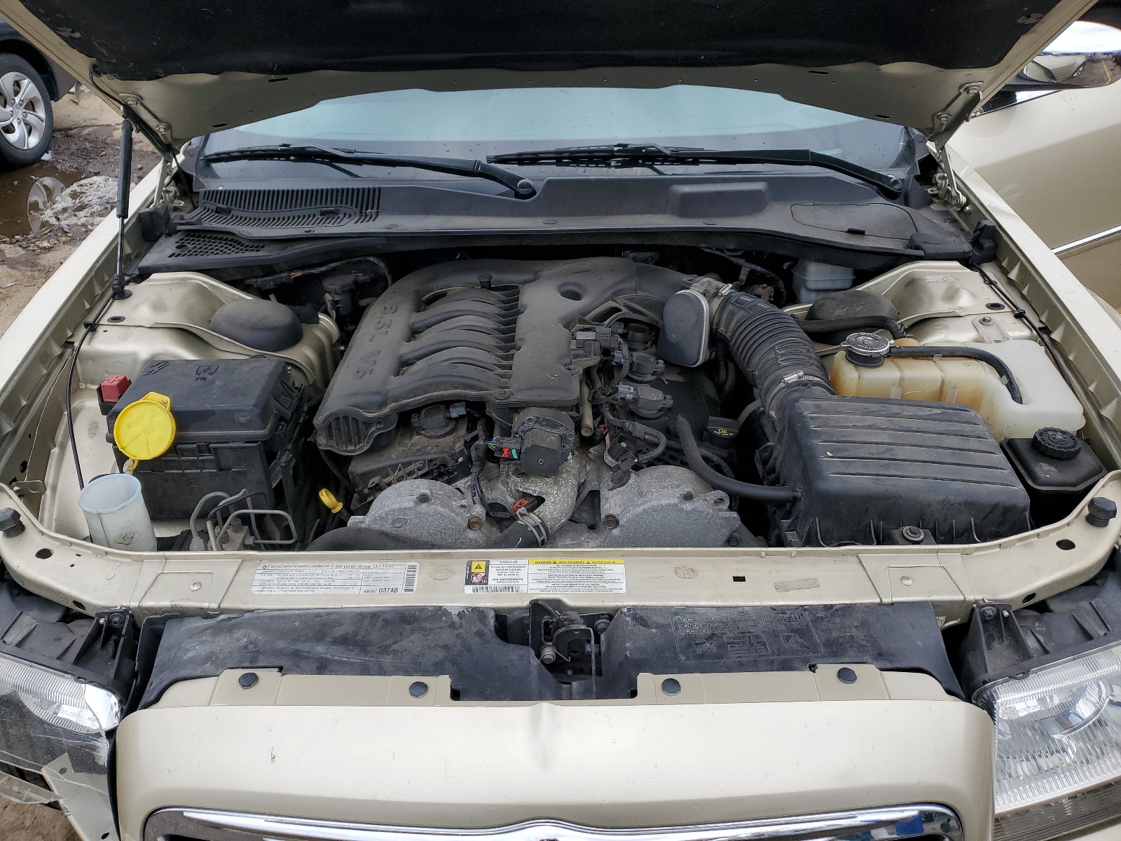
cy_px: 420
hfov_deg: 67.3
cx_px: 560
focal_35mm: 26
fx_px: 842
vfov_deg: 53.1
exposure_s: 1/1667
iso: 50
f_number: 1.5
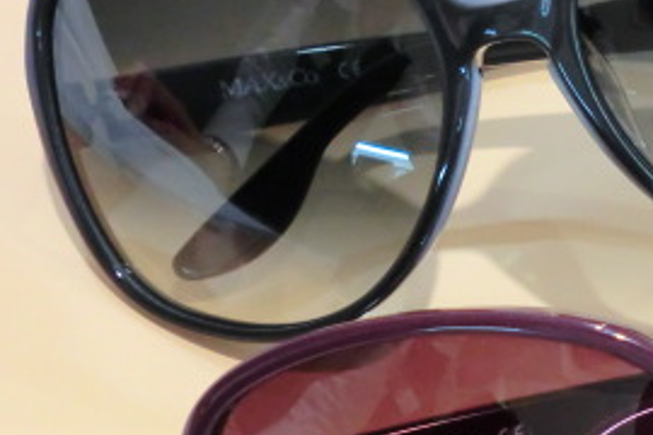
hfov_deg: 24.3
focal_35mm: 79
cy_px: 292
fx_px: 1433
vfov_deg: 17.2
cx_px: 675
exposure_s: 1/60
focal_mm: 5.8
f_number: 3.5
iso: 320
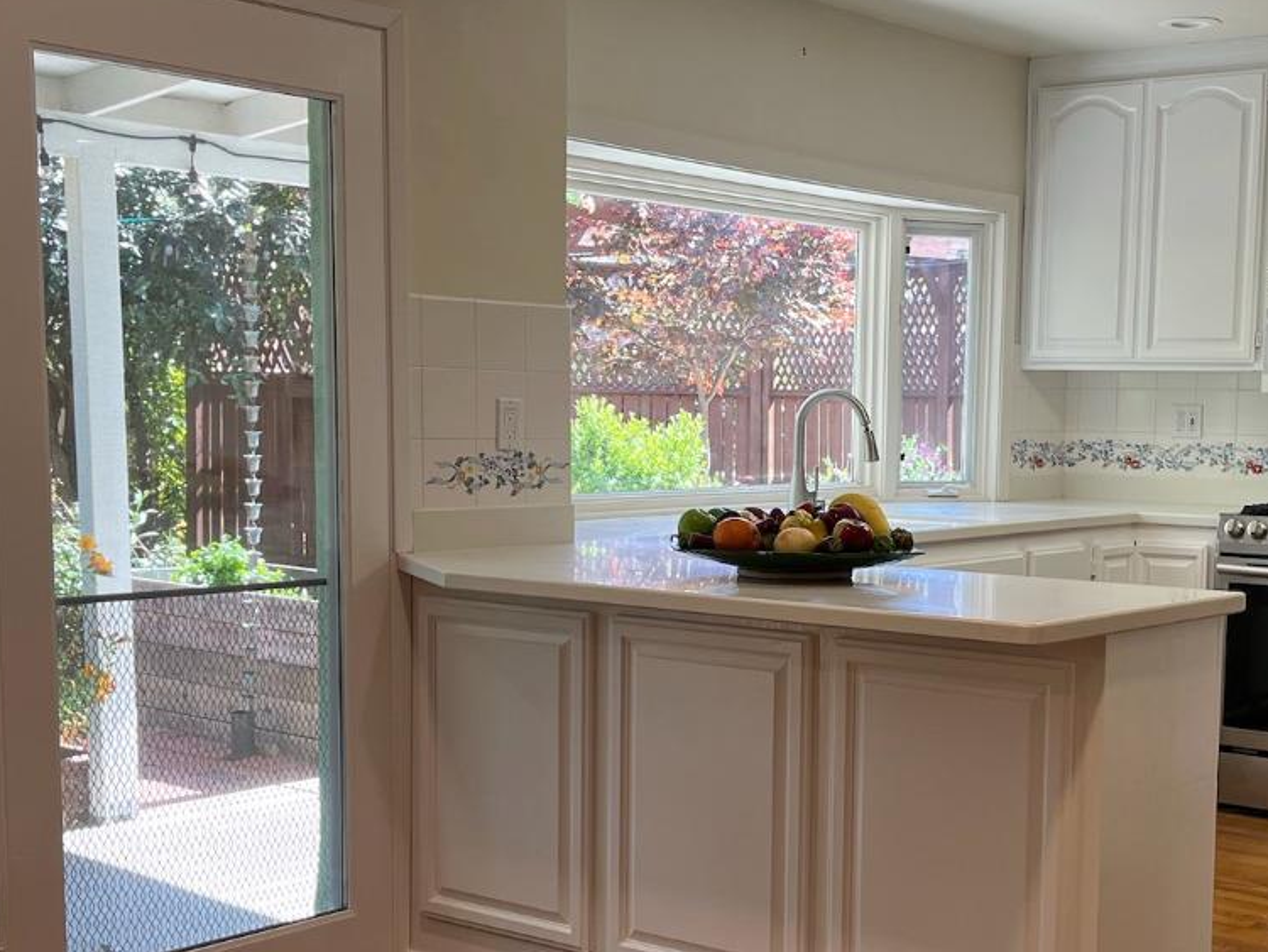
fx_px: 1905
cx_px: 844
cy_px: 633
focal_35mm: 52
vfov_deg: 27.9
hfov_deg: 36.4
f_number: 1.6
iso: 50
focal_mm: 5.1
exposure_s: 1/120
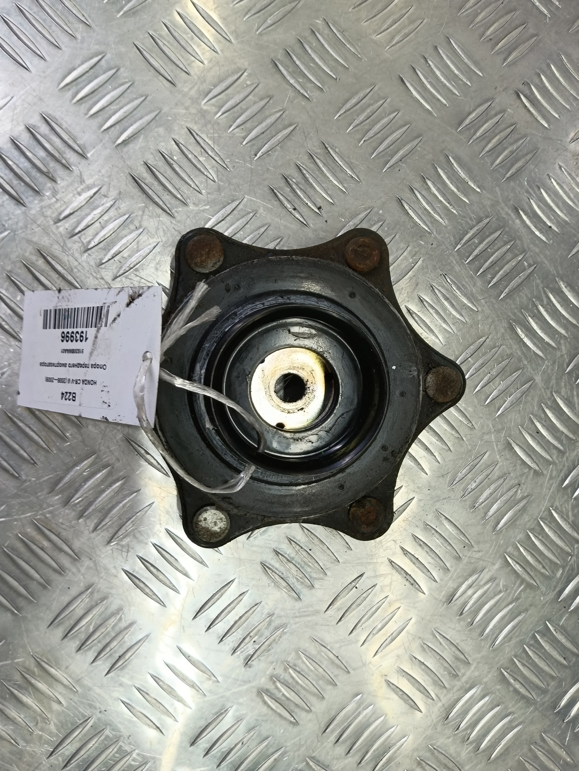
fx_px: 513
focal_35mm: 23
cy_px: 386
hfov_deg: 58.9
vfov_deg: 73.9
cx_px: 290
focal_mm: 4.11
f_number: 1.6
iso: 88
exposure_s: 1/50
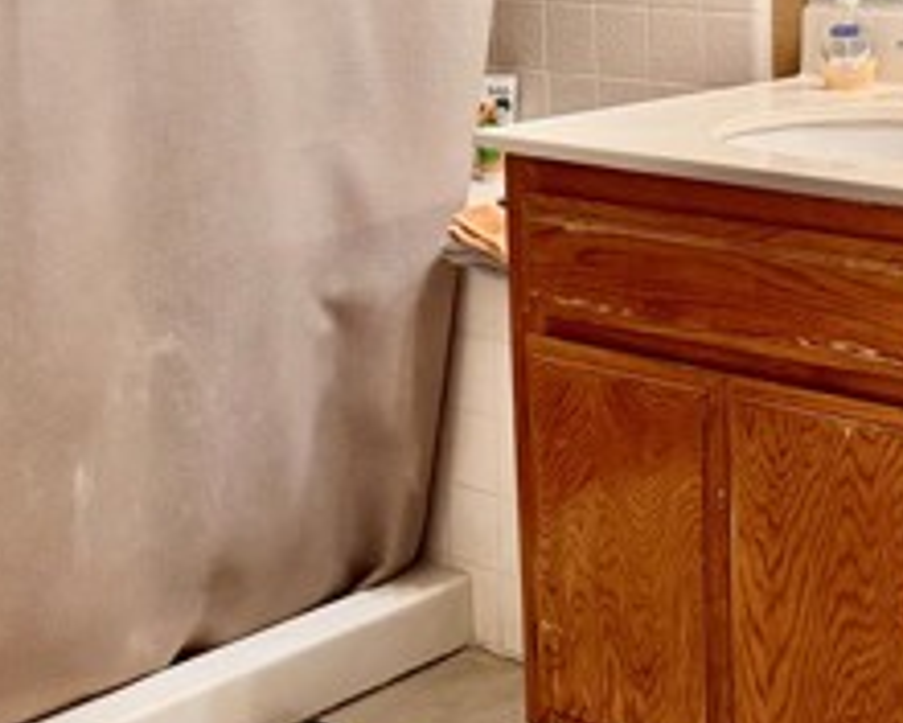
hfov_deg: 24.0
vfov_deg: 21.6
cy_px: -16
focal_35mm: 68
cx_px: 1219
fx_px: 1817
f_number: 1.78
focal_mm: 6.76
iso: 200
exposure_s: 1/120
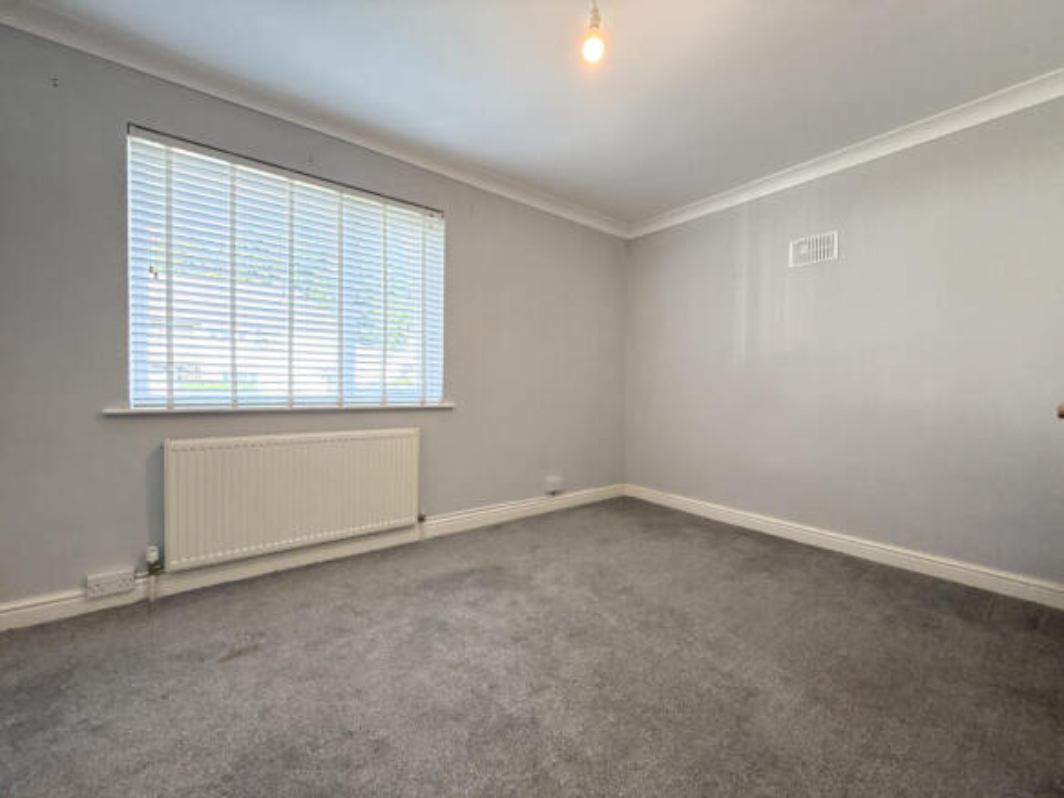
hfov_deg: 102.1
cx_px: 532
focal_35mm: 14
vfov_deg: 85.7
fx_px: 430
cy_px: 399
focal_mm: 2.22
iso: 125
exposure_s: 1/100
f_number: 2.2
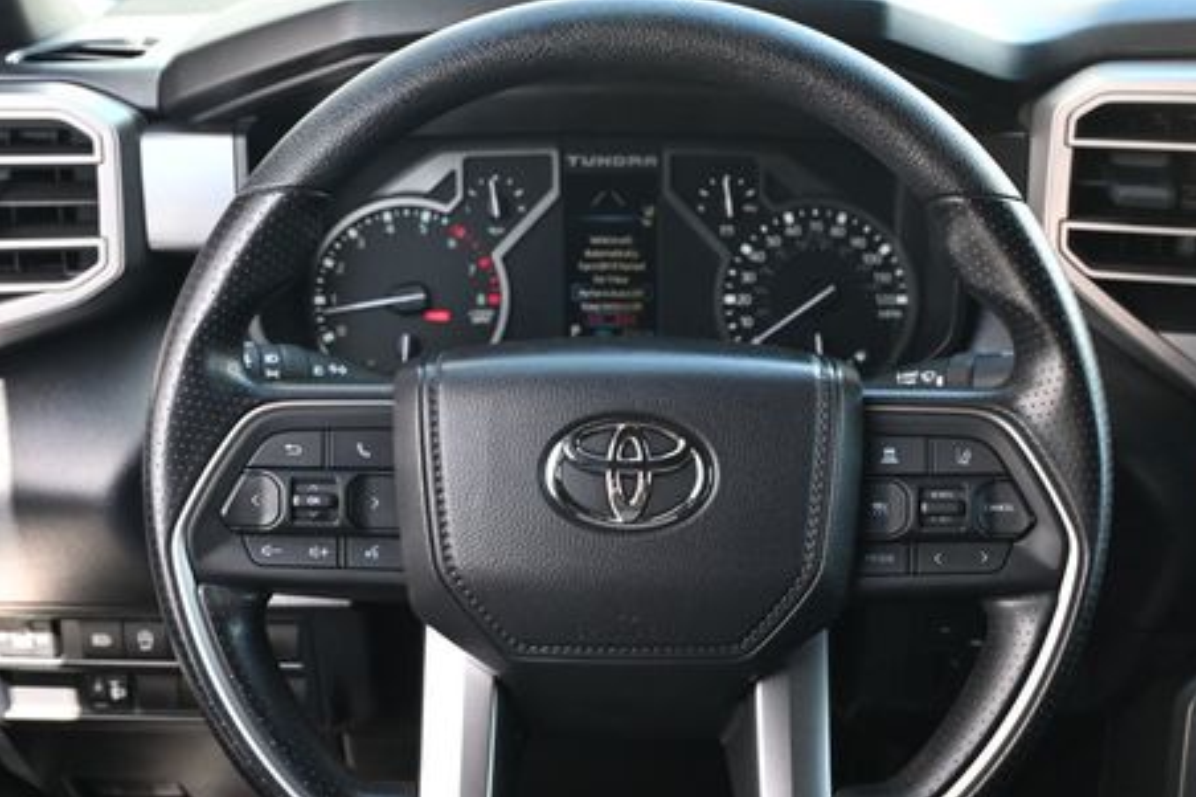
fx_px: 1694
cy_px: 477
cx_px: 632
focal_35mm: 51
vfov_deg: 26.4
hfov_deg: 38.9
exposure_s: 1/125
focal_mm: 24
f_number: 4.2
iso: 720
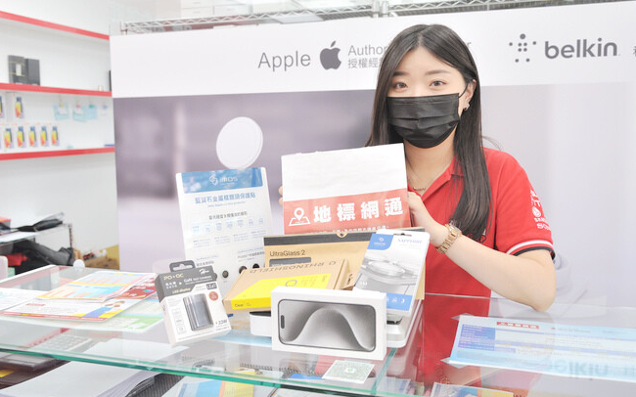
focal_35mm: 34
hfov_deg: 56.7
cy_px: 172
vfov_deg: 37.2
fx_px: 589
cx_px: 339
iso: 800
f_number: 5.6
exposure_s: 1/125
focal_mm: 31
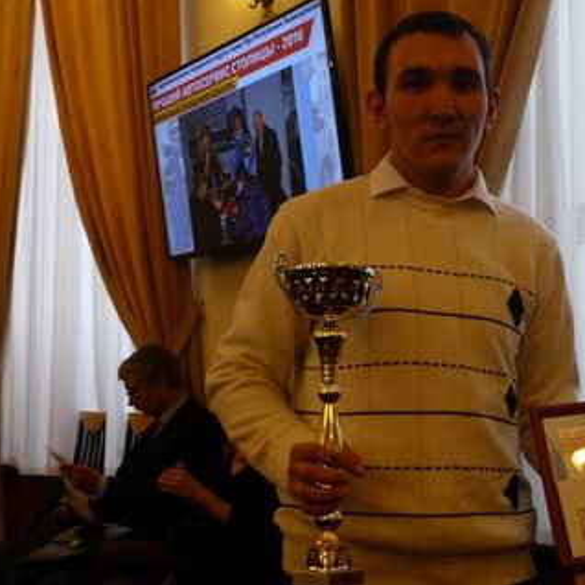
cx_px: 493
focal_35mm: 50
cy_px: 292
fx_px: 956
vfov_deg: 34.0
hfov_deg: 32.8
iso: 200
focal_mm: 5
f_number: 3.4
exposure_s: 1/30
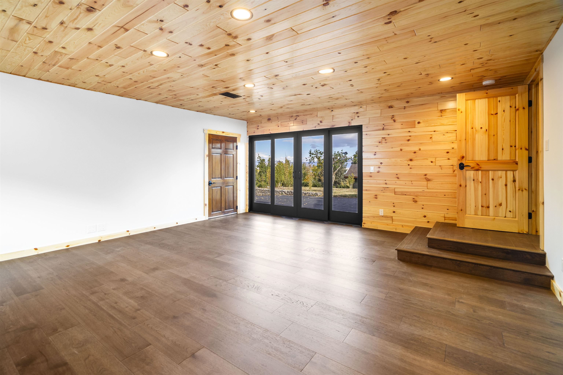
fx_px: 250
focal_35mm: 16
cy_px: 188
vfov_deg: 73.7
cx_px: 282
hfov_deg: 96.7
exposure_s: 1/4
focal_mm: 16
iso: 250
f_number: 6.3
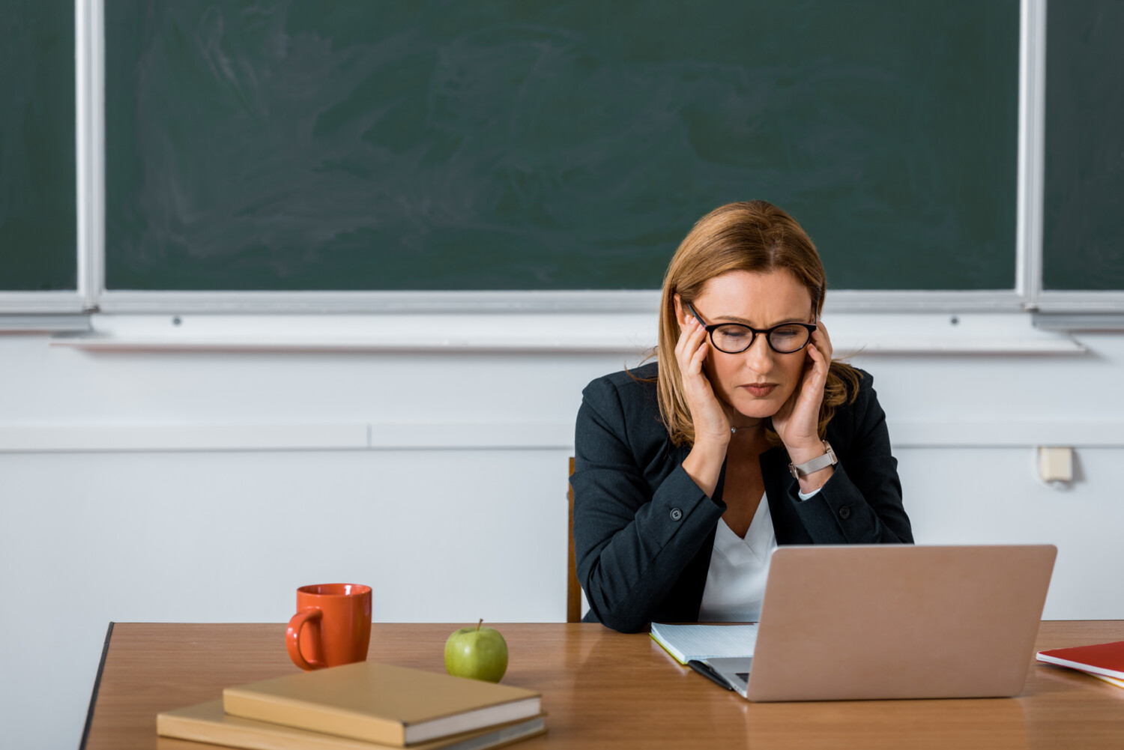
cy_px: 375
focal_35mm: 98
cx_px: 562
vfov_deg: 14.0
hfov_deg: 20.8
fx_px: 3060
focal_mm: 98
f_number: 4
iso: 80
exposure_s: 1/200
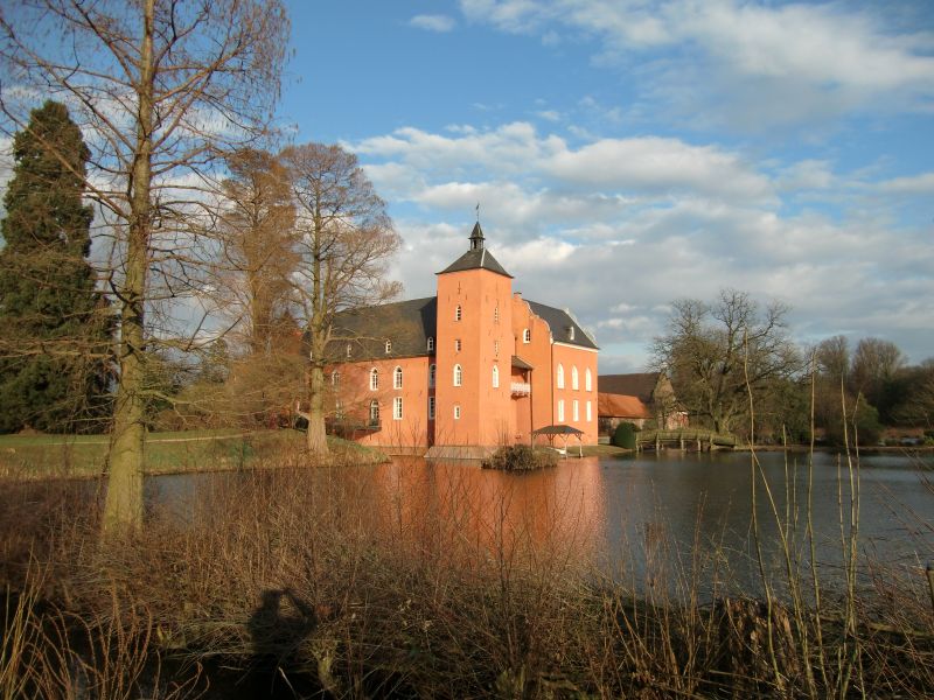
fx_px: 648
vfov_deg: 56.8
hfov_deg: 71.6
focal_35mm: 24
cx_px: 467
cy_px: 350
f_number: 3.2
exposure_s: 1/800
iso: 64
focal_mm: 4.3
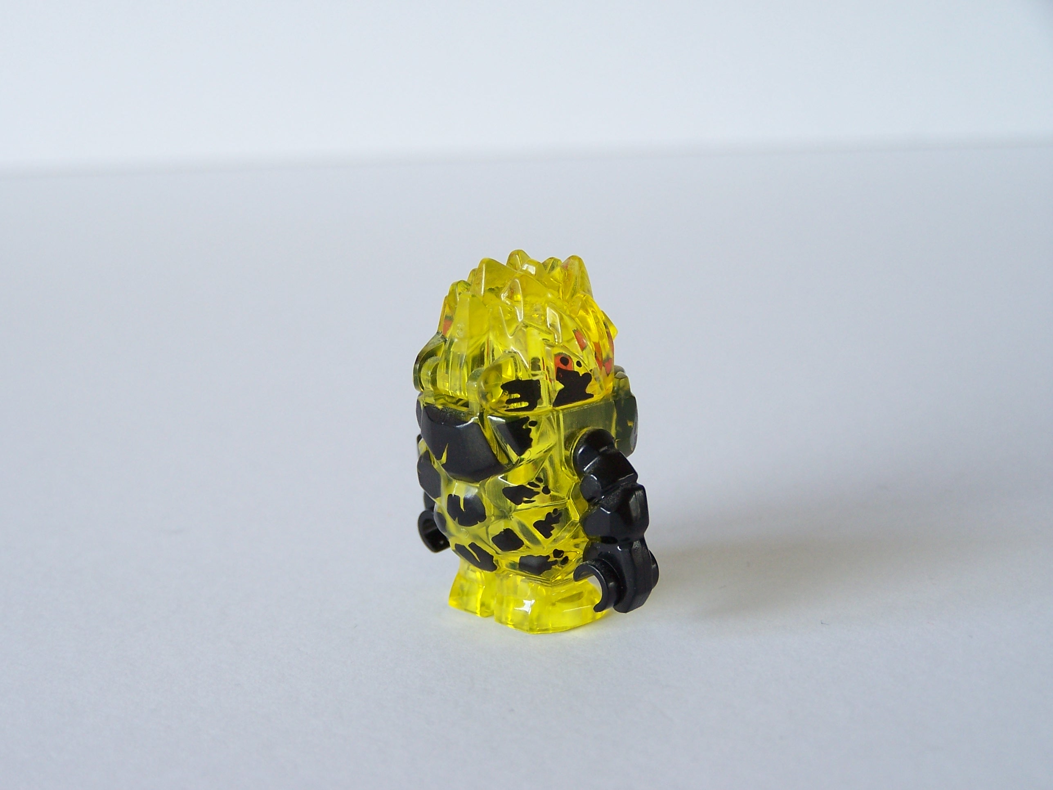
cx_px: 526
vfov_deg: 15.7
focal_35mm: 94
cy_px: 395
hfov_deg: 20.9
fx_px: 2859
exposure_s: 1/45
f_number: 3.2
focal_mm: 15.6
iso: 100
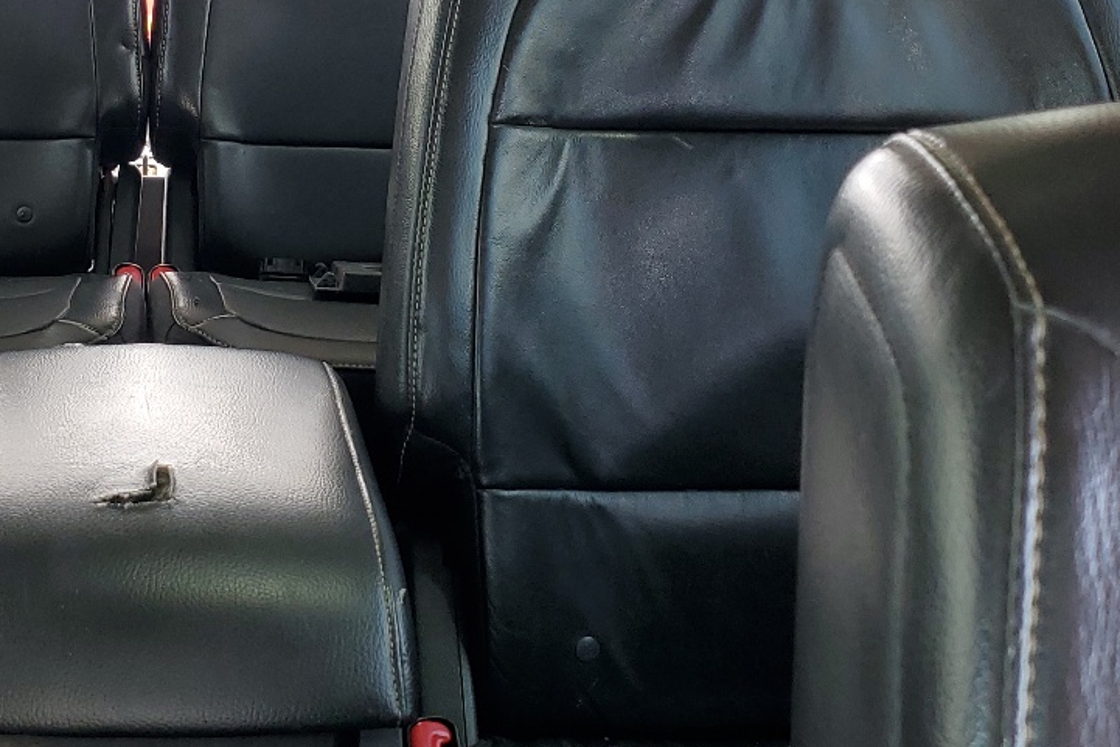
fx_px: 1867
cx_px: 252
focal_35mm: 60
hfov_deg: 32.6
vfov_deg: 22.4
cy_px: 172
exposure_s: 1/167
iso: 50
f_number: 1.5
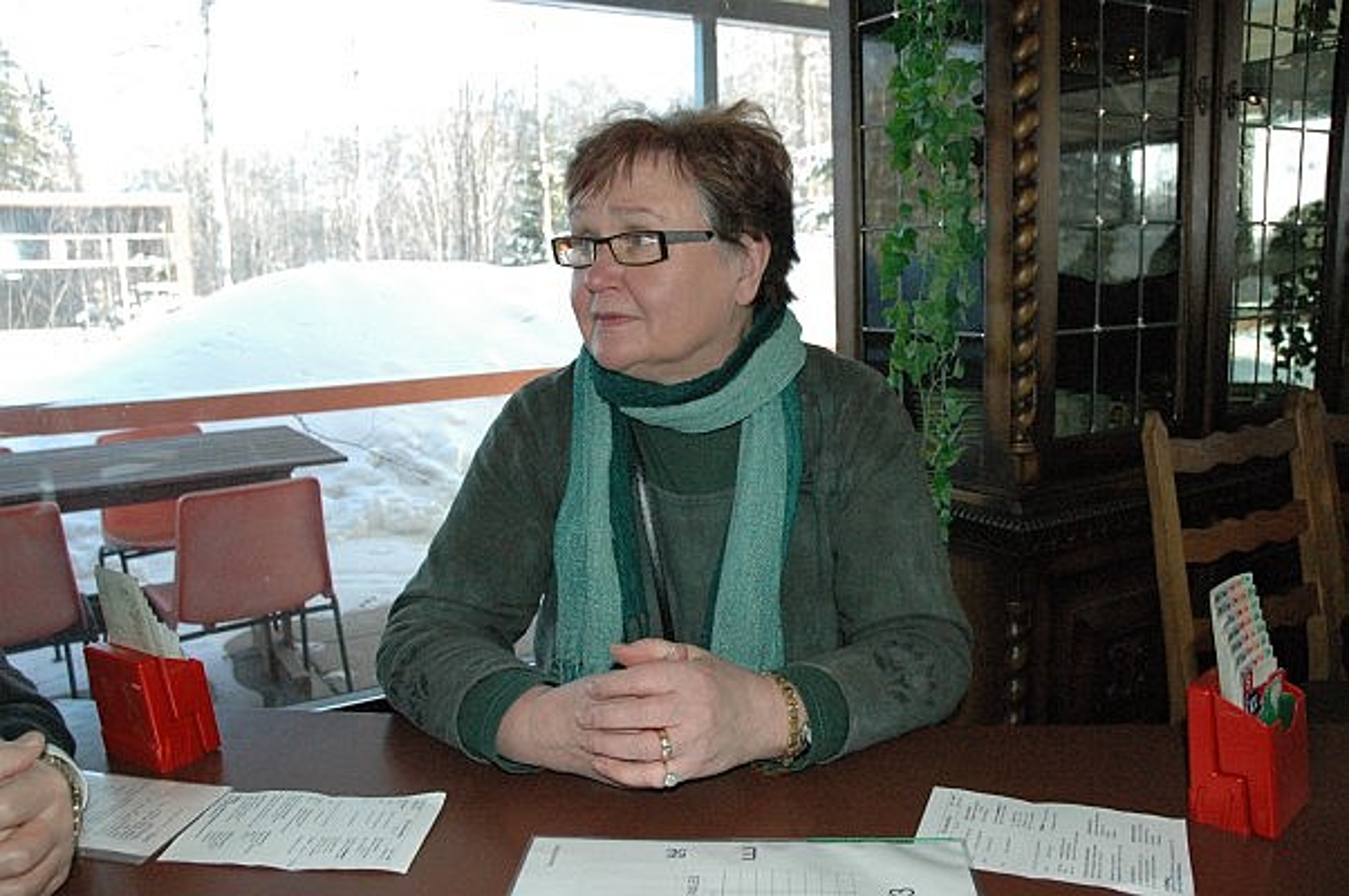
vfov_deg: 47.8
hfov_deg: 67.4
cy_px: 448
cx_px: 674
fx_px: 1011
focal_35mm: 27
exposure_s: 1/500
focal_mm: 18
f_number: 5
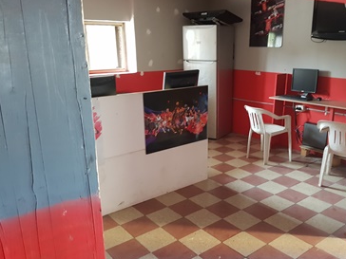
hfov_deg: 56.4
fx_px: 320
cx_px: 205
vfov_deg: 44.2
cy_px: 133
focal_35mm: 32
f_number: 1.7
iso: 640
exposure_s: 1/41
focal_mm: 4.2
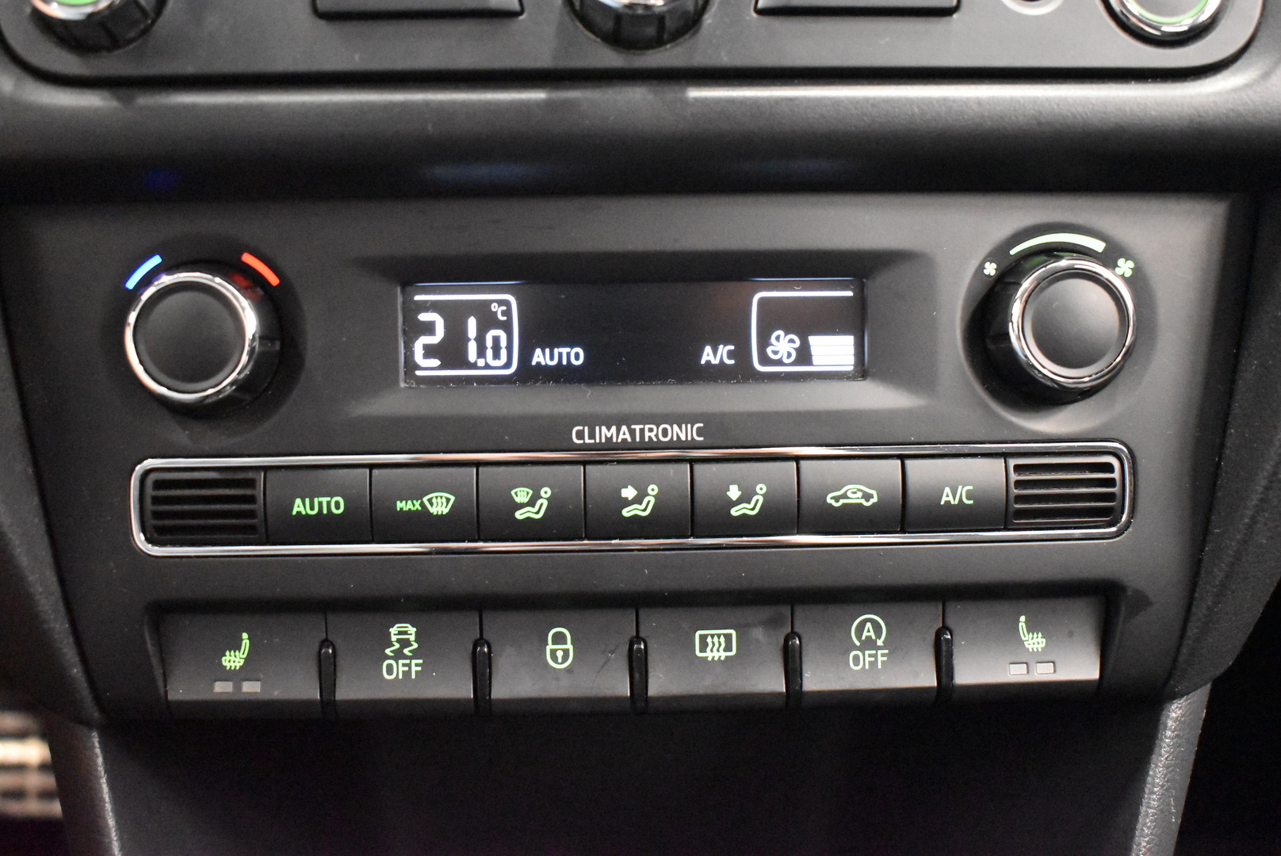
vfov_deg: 34.3
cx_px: 640
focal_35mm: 39
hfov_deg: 49.5
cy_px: 428
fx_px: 1389
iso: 12800
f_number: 4
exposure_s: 1/40
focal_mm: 26
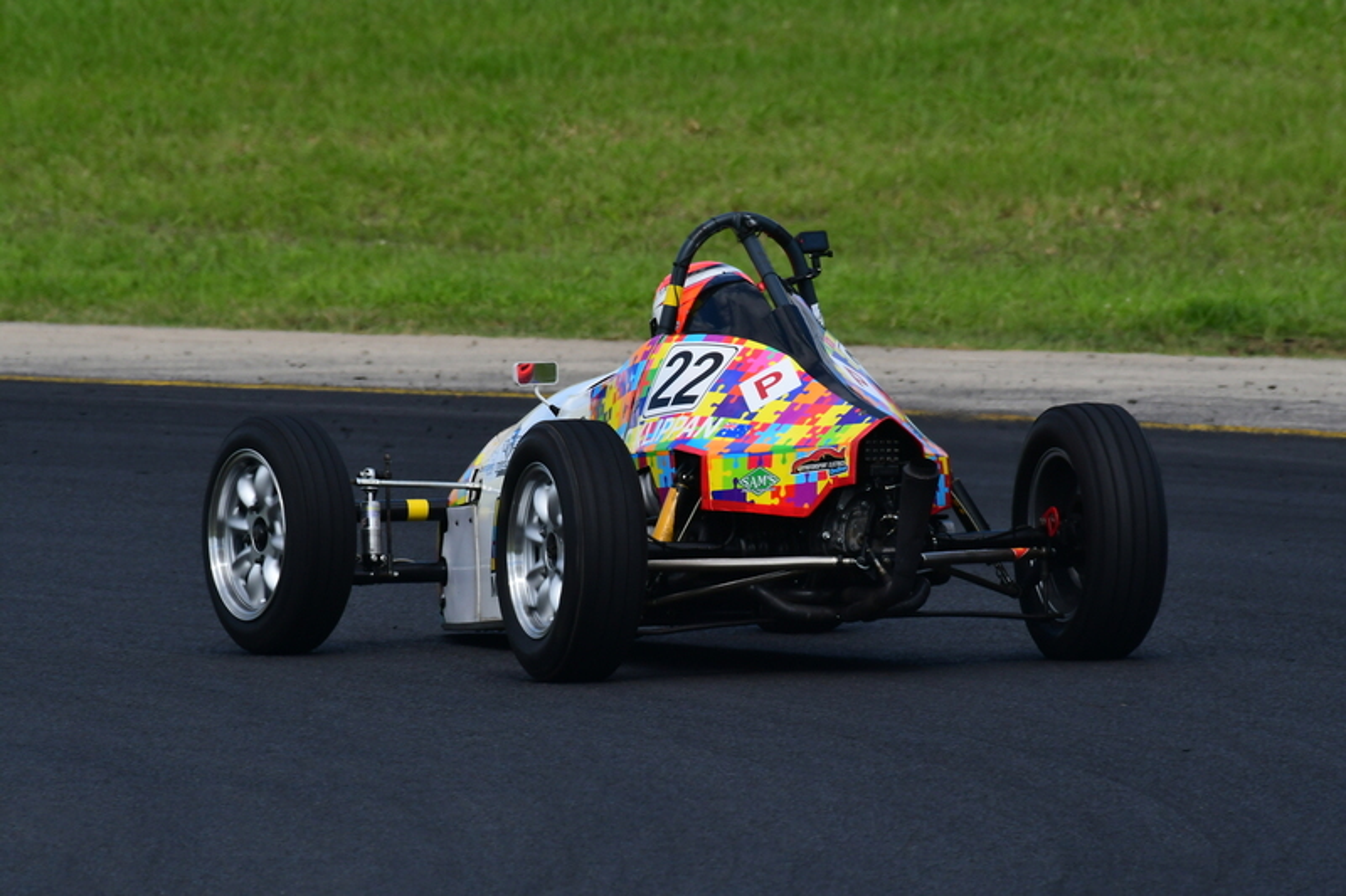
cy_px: 448
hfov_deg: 2.8
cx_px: 673
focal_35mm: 750
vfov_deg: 1.8
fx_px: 28034
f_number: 11
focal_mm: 500
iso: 500
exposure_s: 1/640
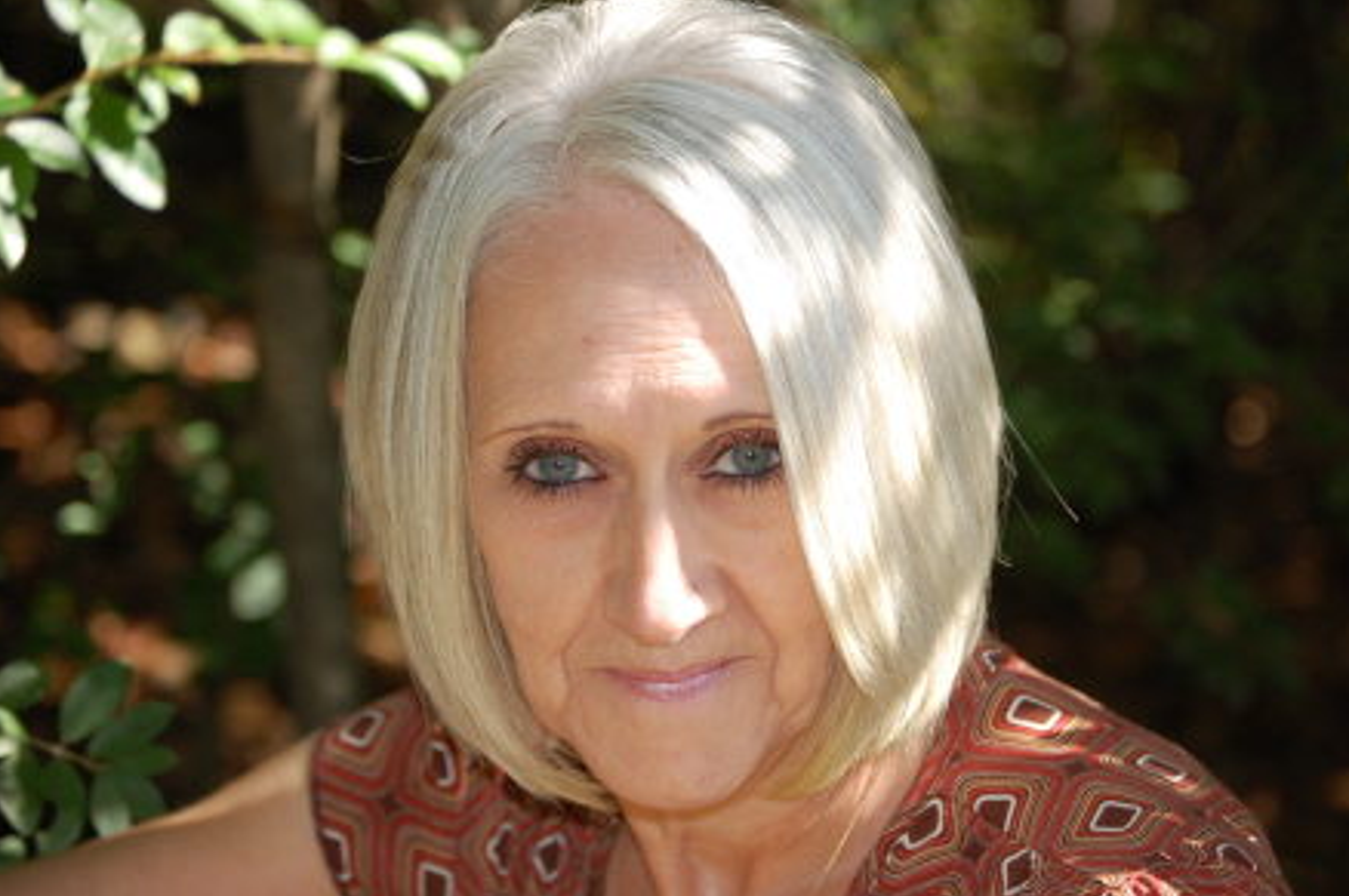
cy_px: 448
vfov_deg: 12.7
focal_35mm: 108
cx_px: 684
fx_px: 4042
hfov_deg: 18.9
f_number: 5
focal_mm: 70
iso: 400
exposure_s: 1/500
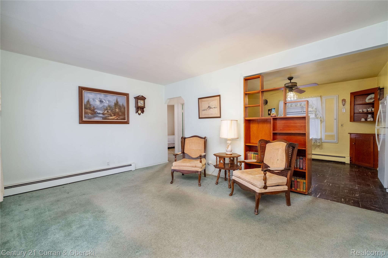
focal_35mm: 15
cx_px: 194
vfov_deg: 77.3
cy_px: 129
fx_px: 162
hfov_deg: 100.4
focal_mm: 10
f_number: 5
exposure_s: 1/125
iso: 500
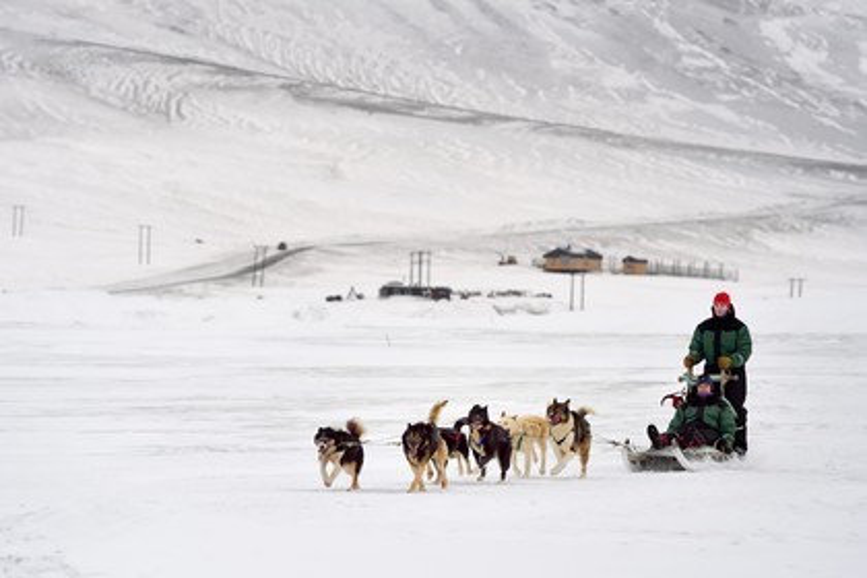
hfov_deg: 10.3
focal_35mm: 200
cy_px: 289
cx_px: 434
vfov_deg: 6.9
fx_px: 4816
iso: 400
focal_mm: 200
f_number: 5
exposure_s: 1/500
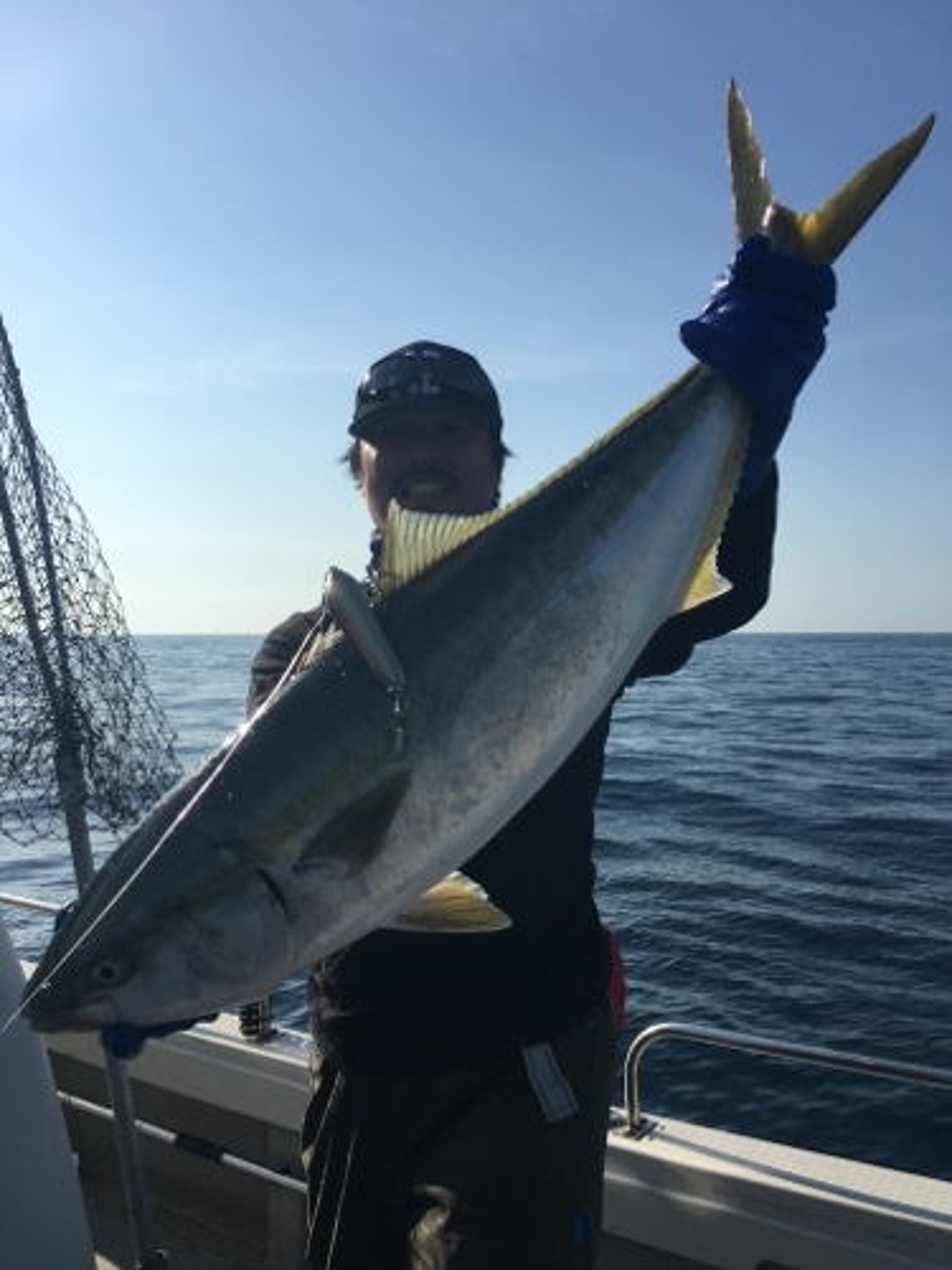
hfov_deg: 48.2
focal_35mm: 29
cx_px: 476
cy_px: 635
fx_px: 1063
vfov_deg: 61.7
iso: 25
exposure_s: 1/2653
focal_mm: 4.15
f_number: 2.2
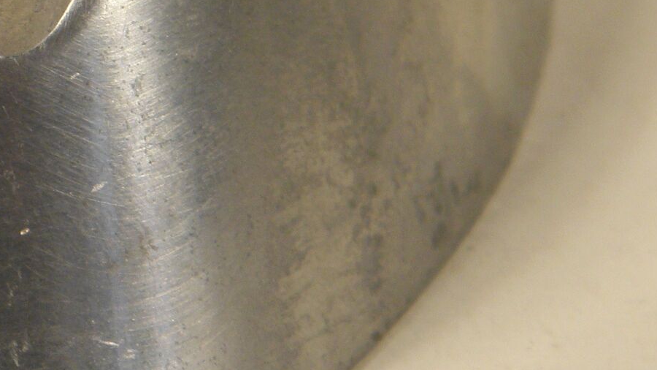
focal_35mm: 248
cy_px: -15
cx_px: -110
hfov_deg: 8.6
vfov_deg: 4.9
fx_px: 4320
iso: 125
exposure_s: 1/50
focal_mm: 14.3
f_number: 4.4
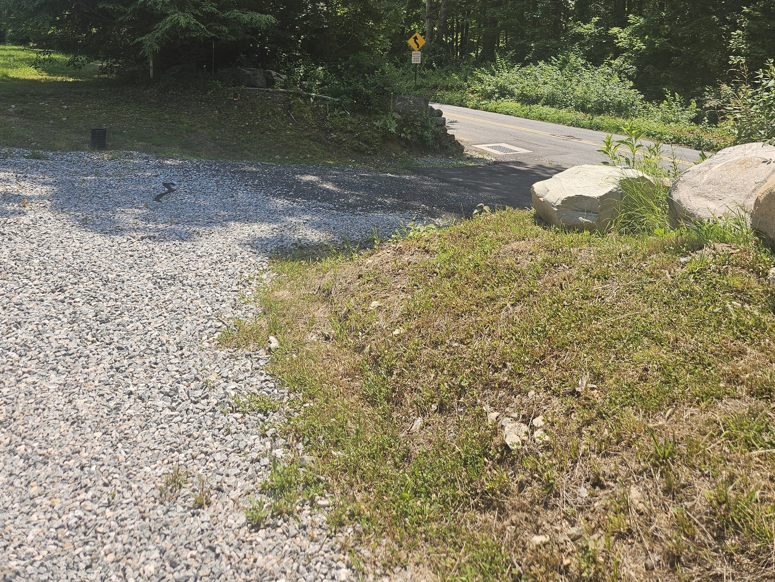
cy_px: 70
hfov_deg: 58.3
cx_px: 386
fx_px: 694
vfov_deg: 42.1
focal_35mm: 31
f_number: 1.8
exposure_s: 1/1132
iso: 25
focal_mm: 5.4
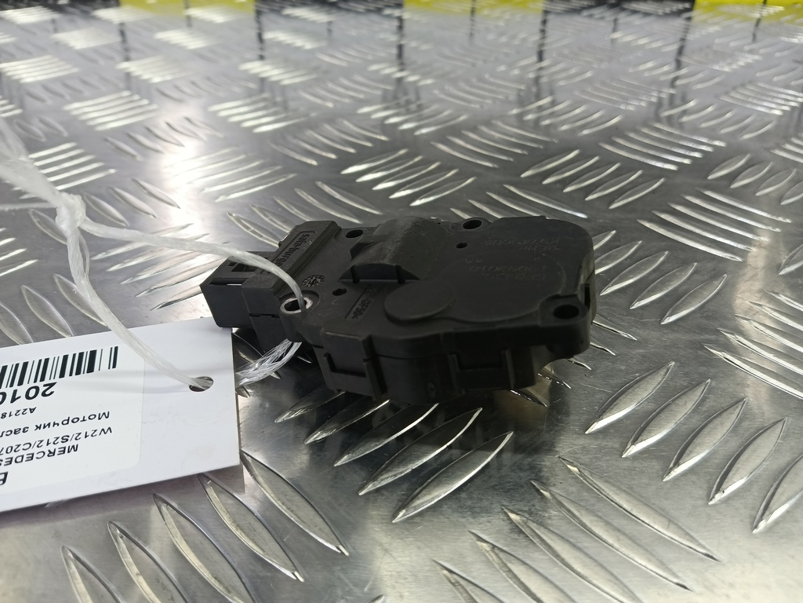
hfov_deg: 73.9
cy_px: 302
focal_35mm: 23
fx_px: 534
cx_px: 402
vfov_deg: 58.9
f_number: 1.6
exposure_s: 1/50
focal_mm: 4.11
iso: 125
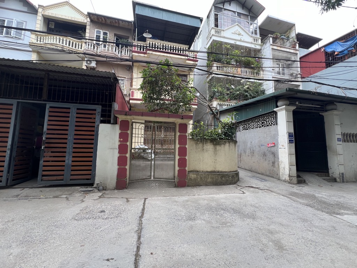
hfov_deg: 106.2
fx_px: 134
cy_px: 134
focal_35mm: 13
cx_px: 178
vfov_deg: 89.9
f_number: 1.8
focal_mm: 1.57
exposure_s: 1/99
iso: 64
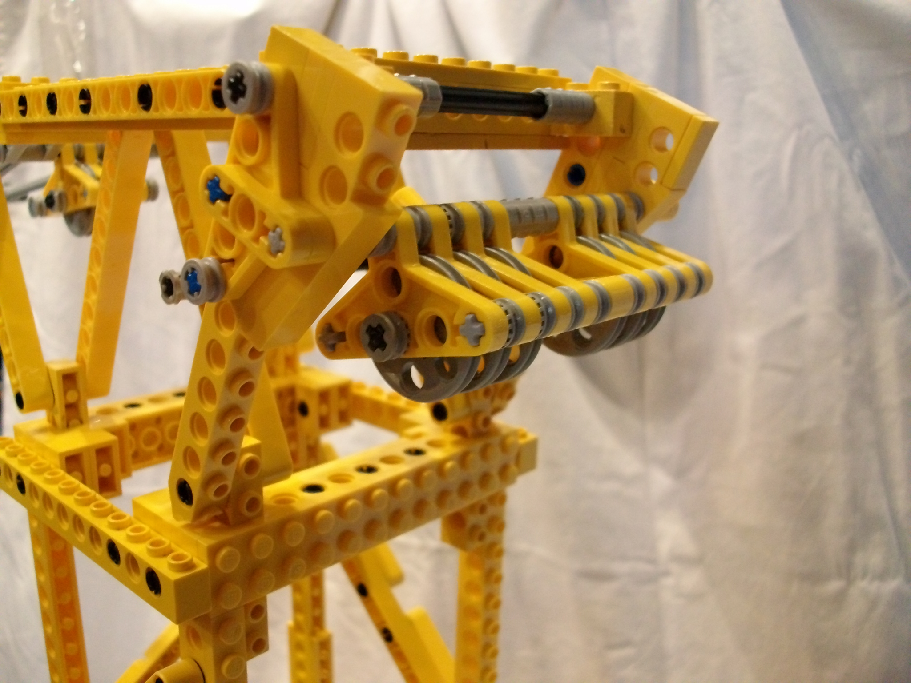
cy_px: 342
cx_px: 456
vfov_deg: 44.2
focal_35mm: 32
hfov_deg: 56.8
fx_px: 842
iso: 320
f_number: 2.9
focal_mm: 5.7
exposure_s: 1/11.4
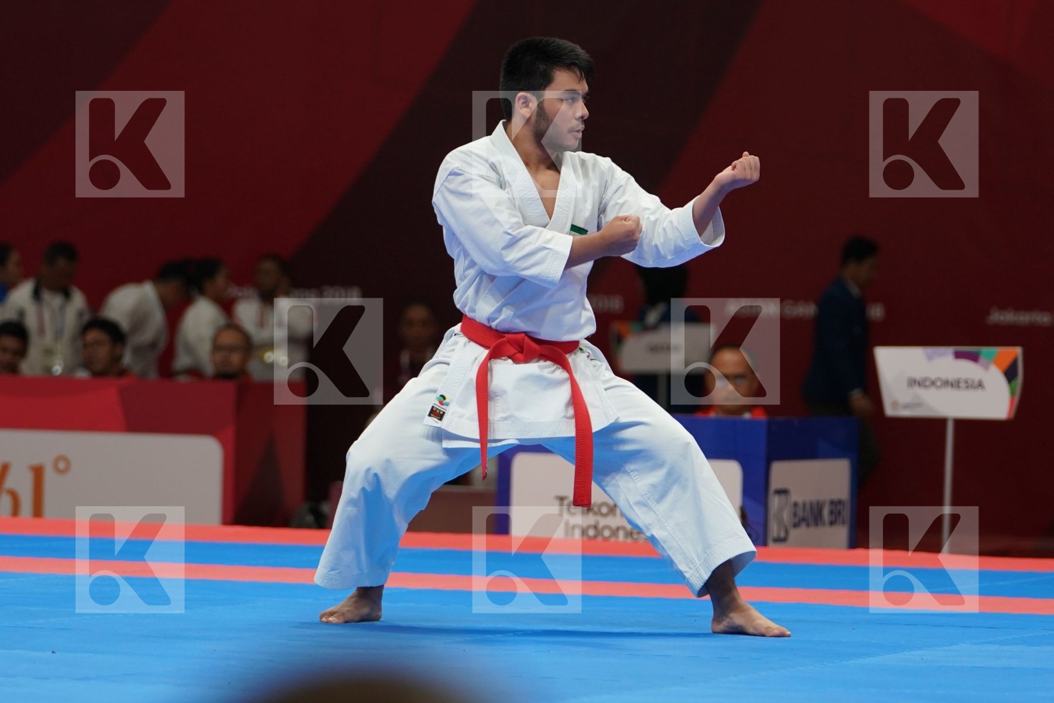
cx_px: 527
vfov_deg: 5.6
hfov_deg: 8.4
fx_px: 7202
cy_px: 352
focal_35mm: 246
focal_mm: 164
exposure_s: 1/500
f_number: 4
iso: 1250
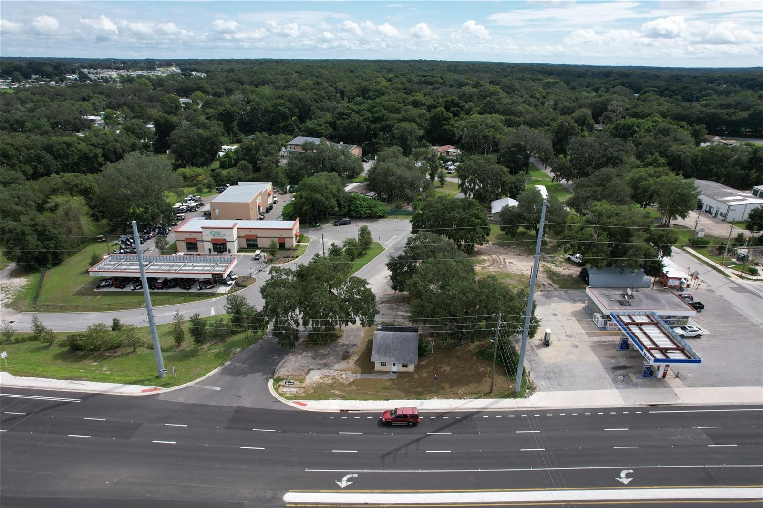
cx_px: 382
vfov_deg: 57.2
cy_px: 254
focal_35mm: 22
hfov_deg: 78.6
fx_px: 466
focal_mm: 8.38
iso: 100
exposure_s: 1/500
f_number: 2.8
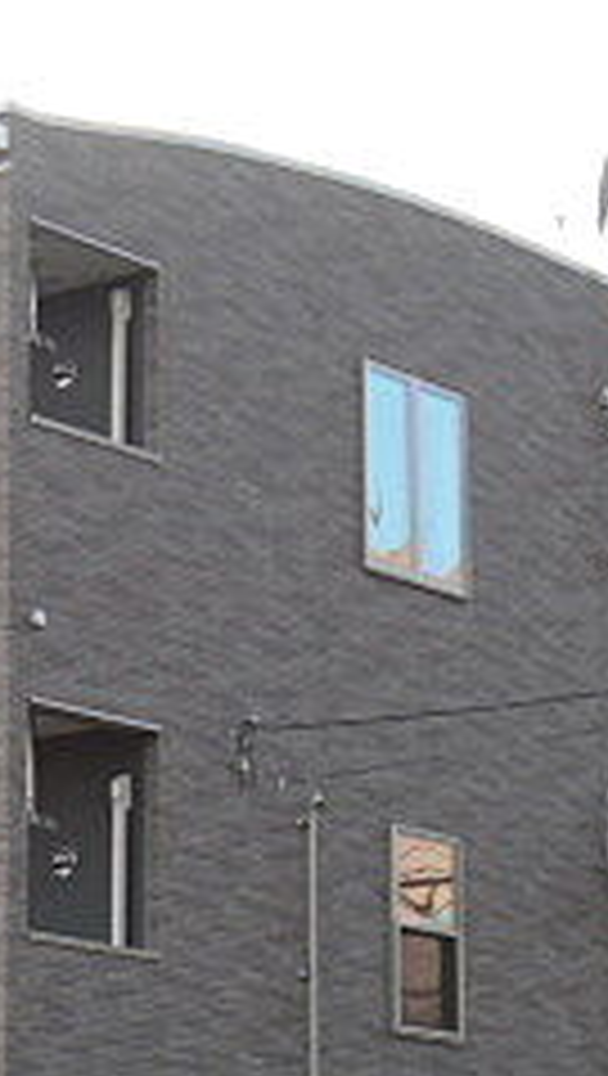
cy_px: 1013
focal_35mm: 134
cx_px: -279
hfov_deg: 8.9
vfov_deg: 15.8
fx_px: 3828
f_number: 4.3
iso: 100
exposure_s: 1/100
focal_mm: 8.2
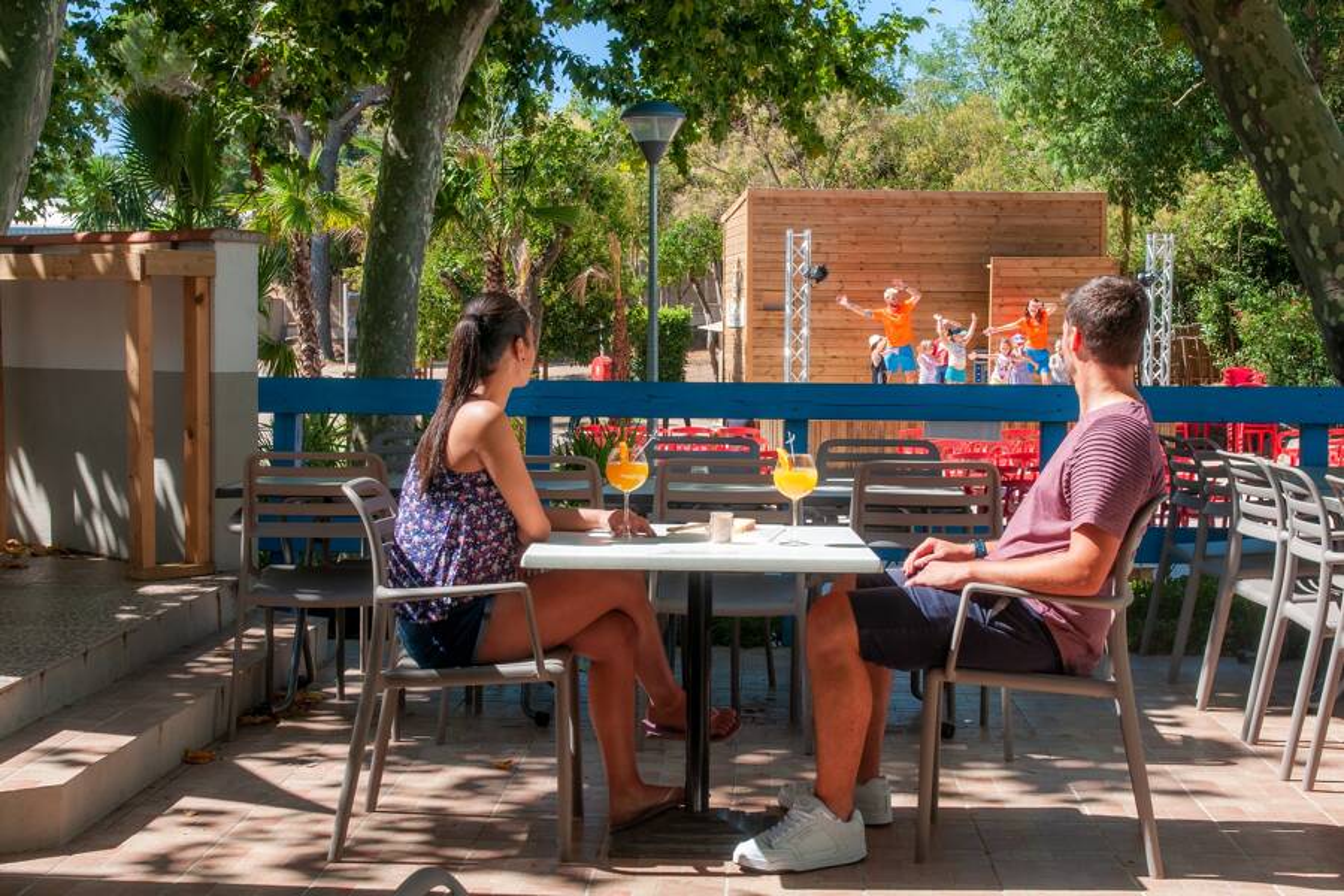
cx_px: 672
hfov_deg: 36.9
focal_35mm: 54
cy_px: 448
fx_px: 2016
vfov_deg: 25.1
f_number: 10
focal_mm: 36
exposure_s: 1/125
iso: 200
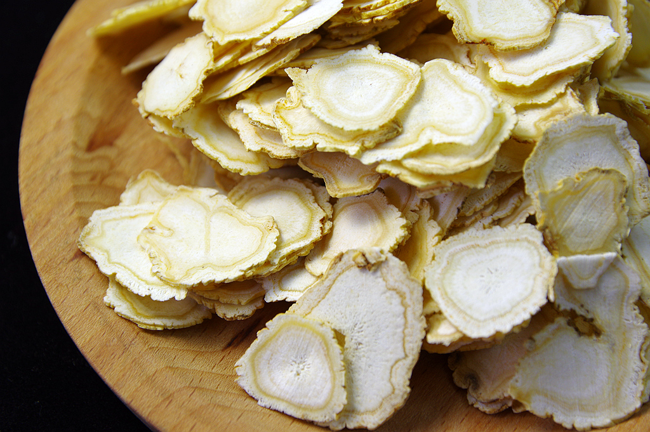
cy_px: 216
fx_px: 1840
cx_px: 325
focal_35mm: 102
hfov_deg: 20.0
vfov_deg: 13.4
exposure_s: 1/40
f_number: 7.1
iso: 200
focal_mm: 68
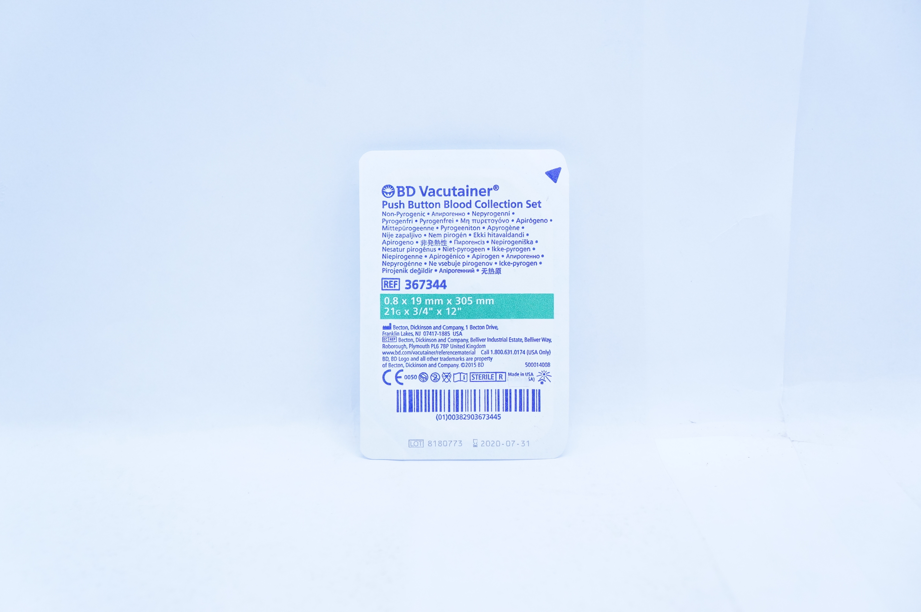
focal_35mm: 48
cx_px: 460
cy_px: 306
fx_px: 1227
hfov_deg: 41.2
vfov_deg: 28.0
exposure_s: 1/200
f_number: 4.5
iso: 800
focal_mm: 32
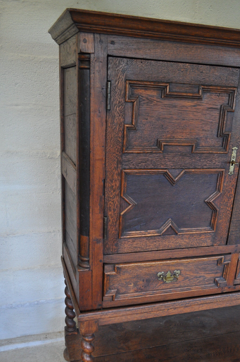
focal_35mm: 34
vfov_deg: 55.3
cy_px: 223
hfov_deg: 38.7
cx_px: 137
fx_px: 341
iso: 720
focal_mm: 18
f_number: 4
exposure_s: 1/60
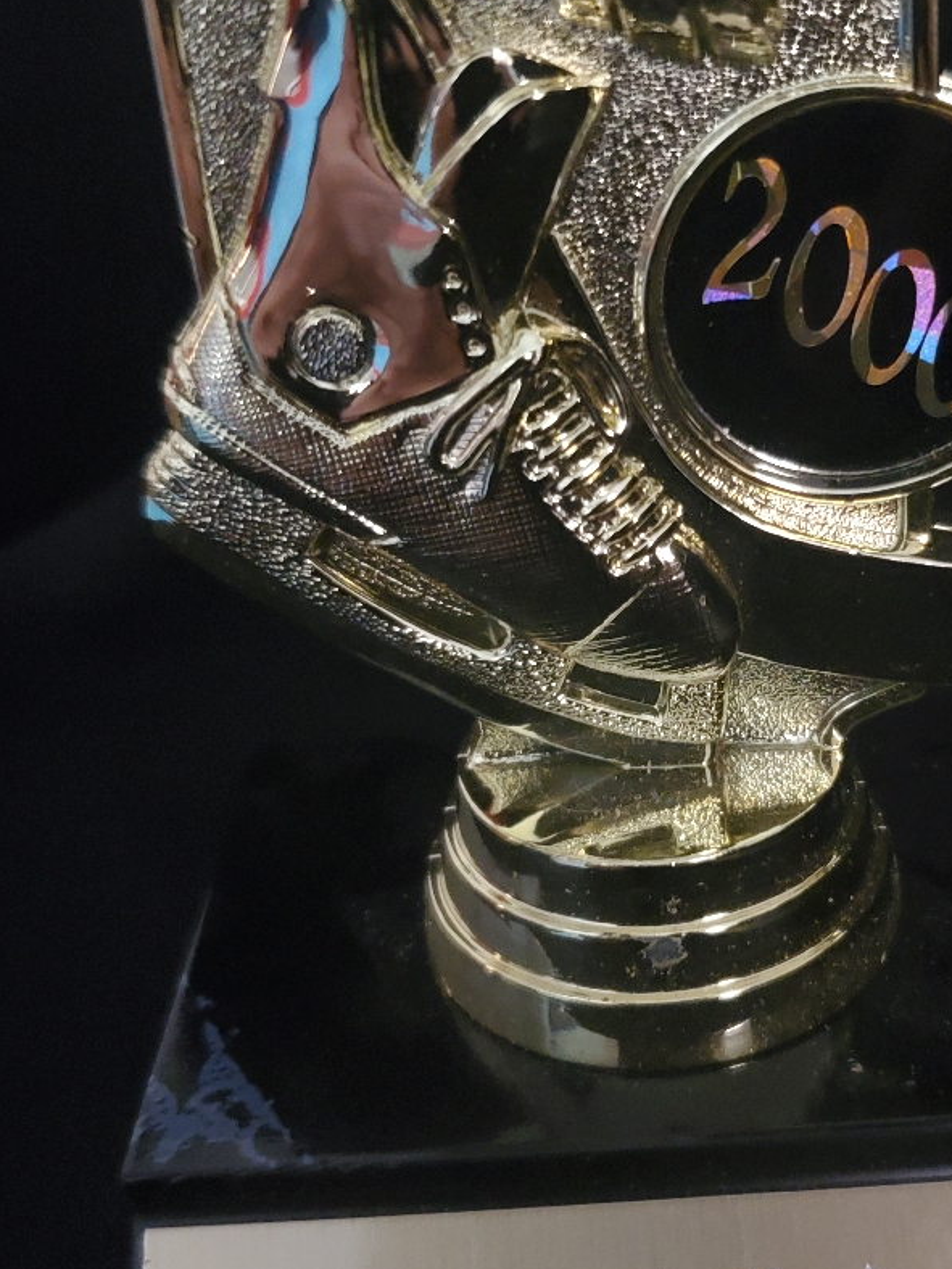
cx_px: 738
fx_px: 1613
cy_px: 640
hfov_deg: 32.1
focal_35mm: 44
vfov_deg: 42.9
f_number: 1.5
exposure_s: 1/10
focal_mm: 4.3
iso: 1000
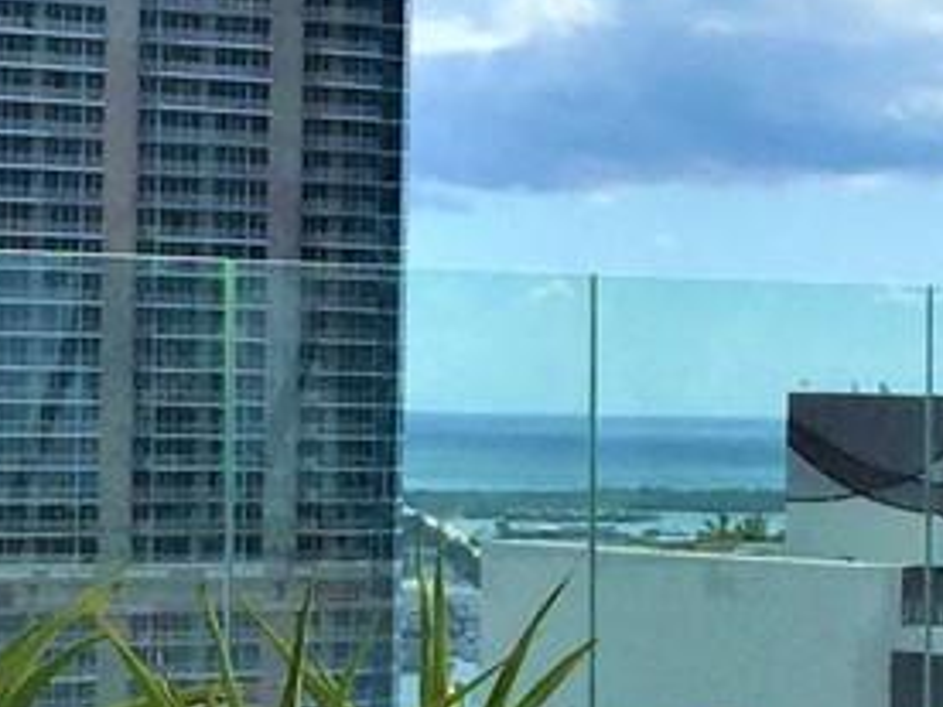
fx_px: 4577
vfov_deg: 8.8
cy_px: 502
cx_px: 492
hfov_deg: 11.8
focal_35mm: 168
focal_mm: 4.15
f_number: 2.2
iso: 32
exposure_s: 1/7937
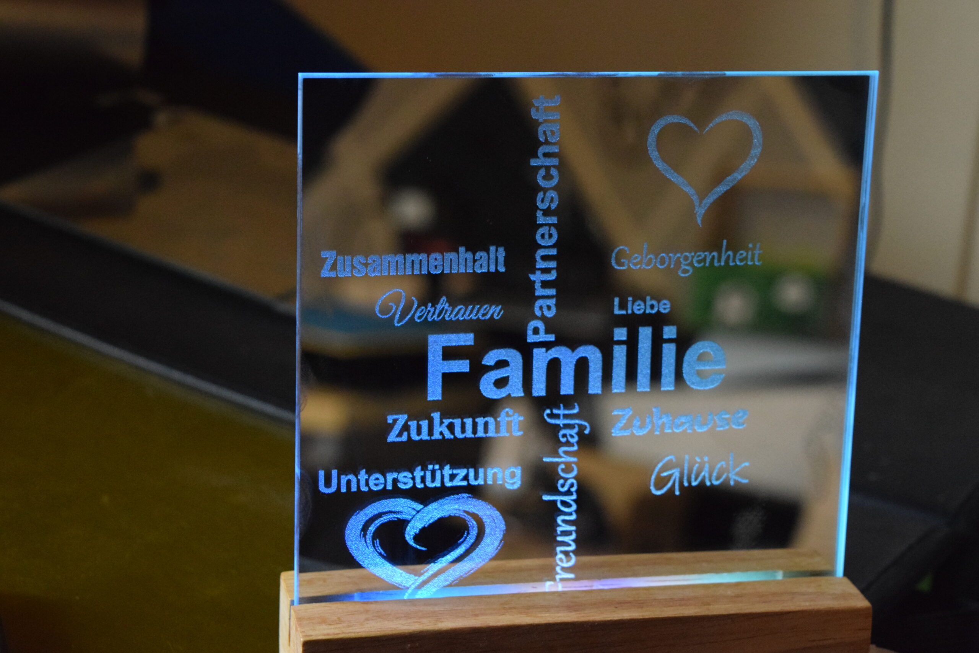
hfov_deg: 24.6
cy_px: 326
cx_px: 490
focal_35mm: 82
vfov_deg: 16.6
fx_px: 2244
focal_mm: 55
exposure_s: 1/60
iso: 4500
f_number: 5.6
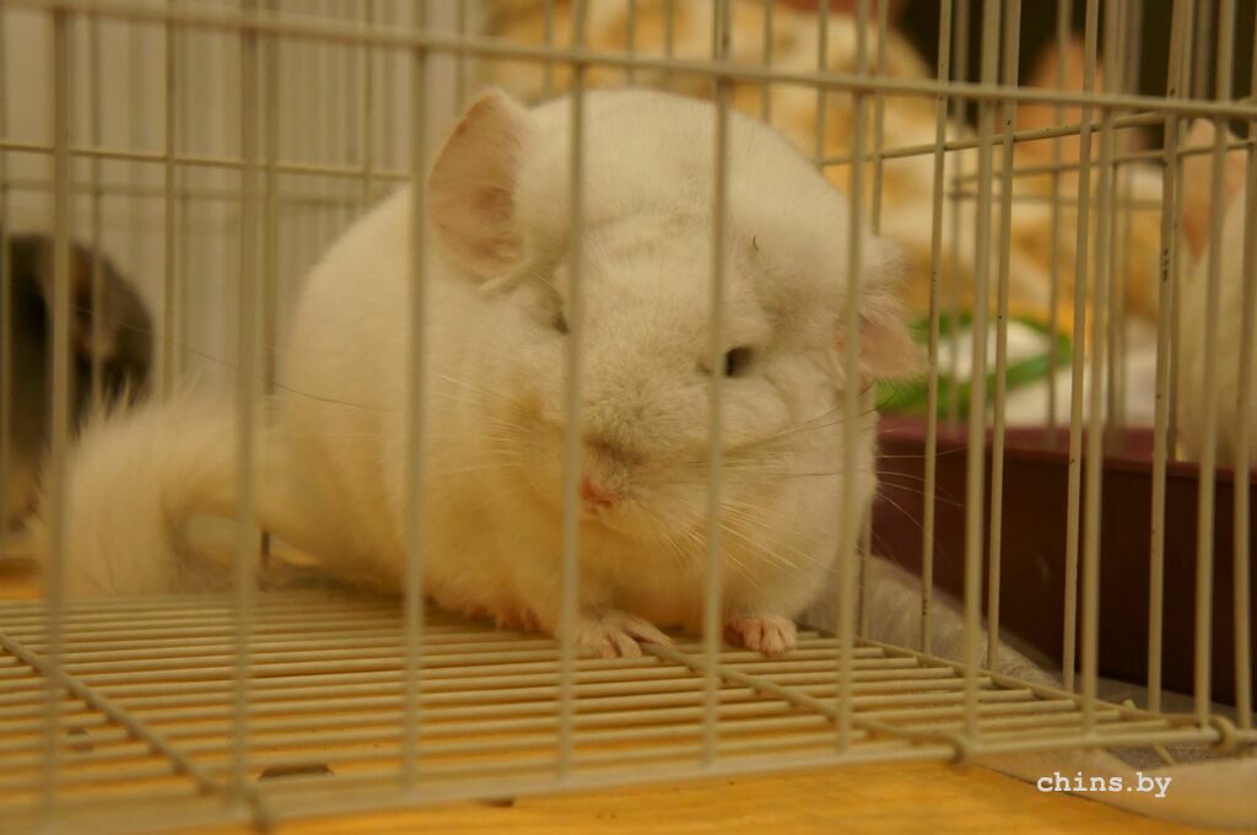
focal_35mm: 58
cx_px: 628
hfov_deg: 34.2
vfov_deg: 23.1
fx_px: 2040
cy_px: 418
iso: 1250
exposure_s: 1/60
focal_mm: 39
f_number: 4.5
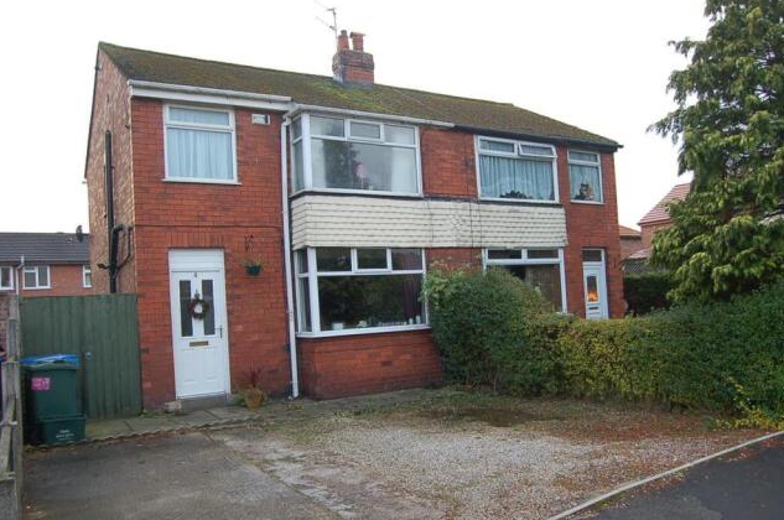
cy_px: 265
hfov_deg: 65.5
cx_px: 403
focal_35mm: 28
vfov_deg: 46.3
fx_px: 609
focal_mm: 18
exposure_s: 1/80
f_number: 4.5
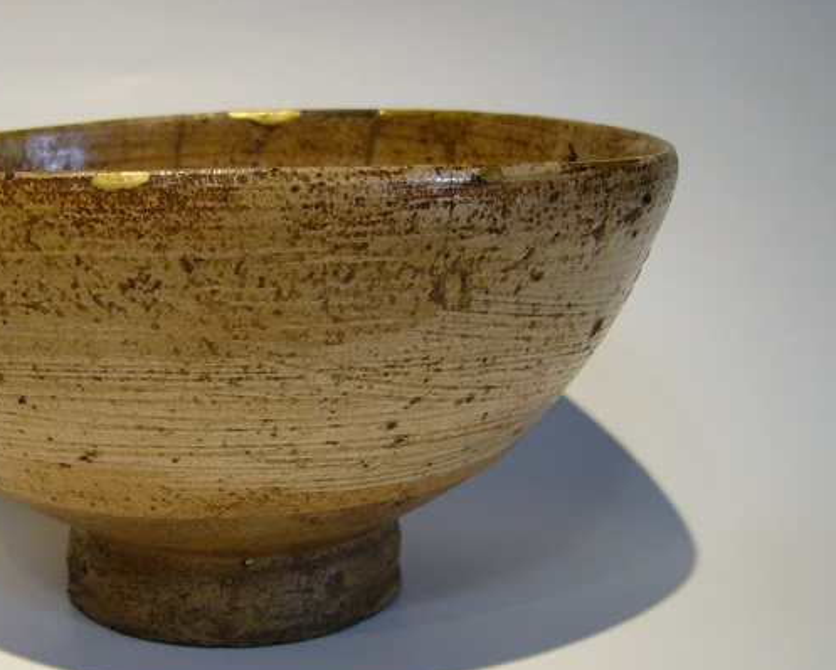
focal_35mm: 55
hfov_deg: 33.7
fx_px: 1361
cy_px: 308
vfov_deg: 27.6
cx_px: 246
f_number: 2.8
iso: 100
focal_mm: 5.8
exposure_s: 1/20
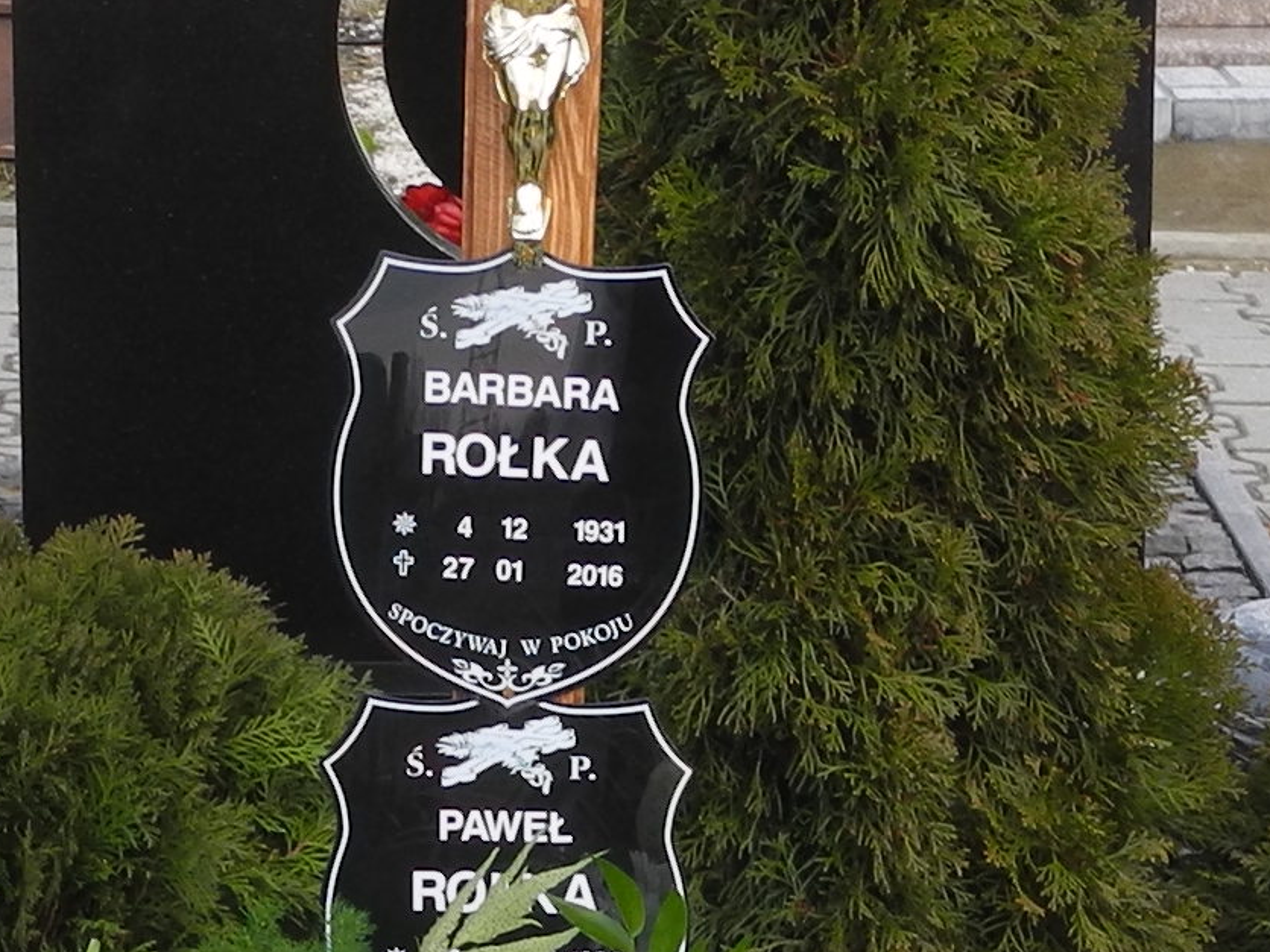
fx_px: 6567
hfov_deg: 11.0
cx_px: 489
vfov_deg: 8.2
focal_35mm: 179
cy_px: 1017
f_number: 3.2
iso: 100
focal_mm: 8.8
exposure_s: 1/320
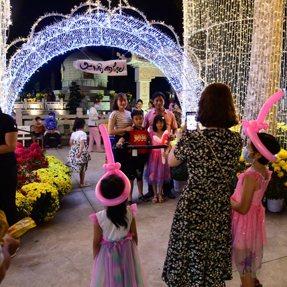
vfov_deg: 52.5
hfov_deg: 52.5
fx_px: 291
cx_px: 151
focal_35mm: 31
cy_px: 143
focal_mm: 24
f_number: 4.5
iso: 2000
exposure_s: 1/25
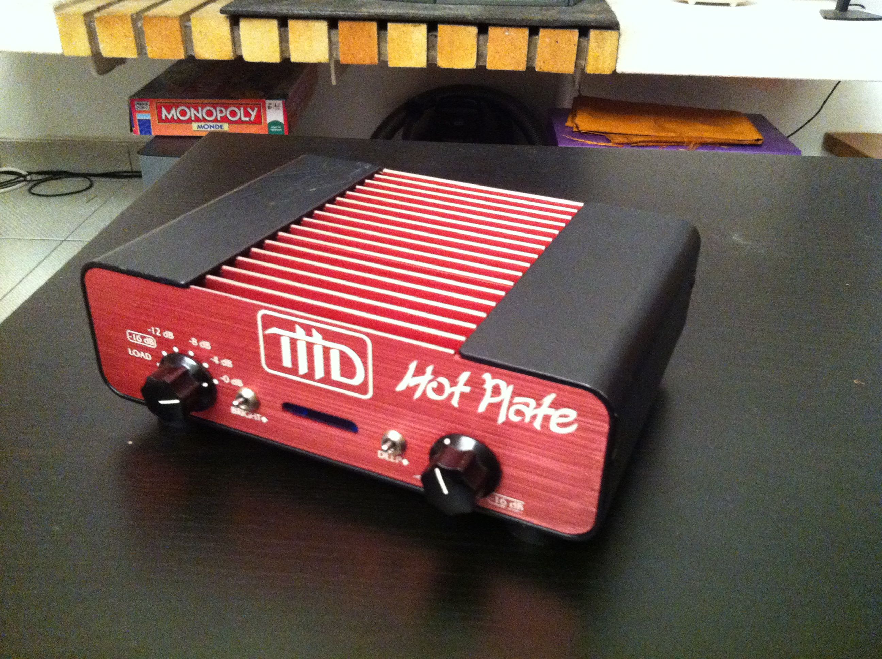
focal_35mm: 35
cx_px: 441
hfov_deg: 52.7
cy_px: 330
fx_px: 890
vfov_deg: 40.6
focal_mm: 3.85
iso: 640
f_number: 2.8
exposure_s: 1/15
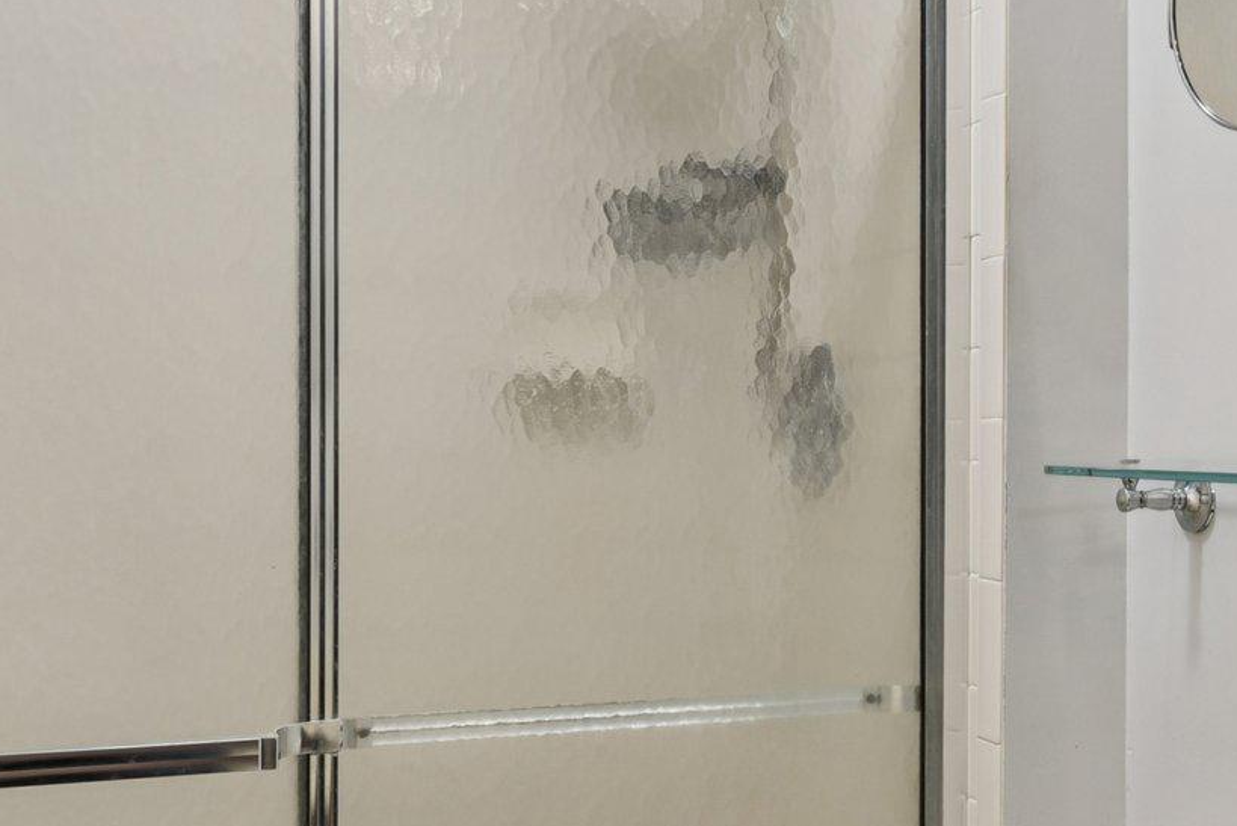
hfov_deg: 34.9
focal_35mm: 55
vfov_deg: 24.6
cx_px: 1015
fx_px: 1891
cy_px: 467
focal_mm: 22
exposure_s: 1/15
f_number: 8
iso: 400
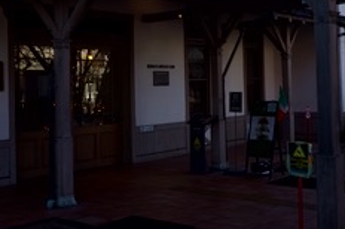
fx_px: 555
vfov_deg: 23.0
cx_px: 147
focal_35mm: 58
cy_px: 52
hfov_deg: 34.5
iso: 200
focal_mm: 18.3
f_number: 5
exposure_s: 1/320
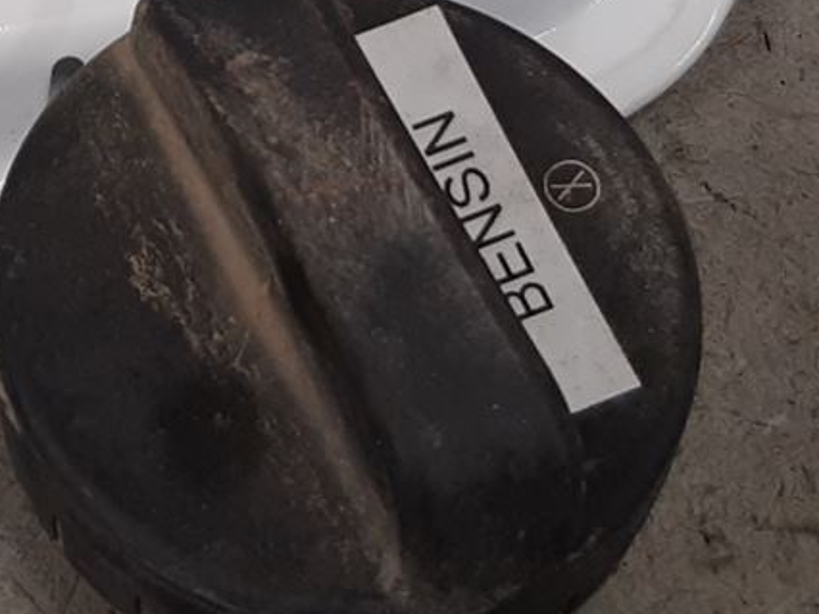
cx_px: 2
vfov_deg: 11.3
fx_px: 2956
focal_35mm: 125
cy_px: -335
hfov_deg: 15.5
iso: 80
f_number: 1.7
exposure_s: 1/50
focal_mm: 3.93
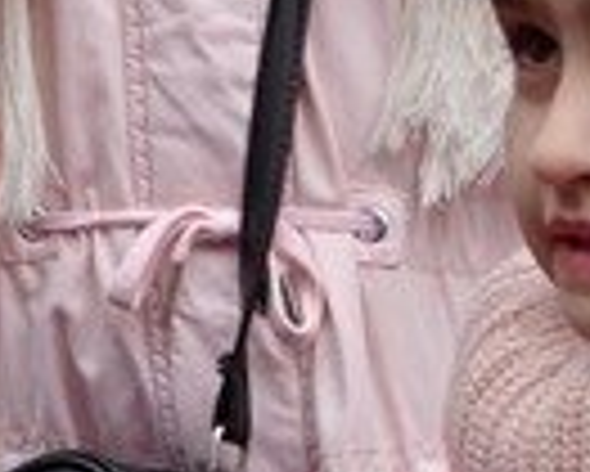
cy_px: -726
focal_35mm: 1165
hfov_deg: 1.7
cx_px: 667
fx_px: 20358
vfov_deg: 1.3
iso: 125
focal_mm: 58.29
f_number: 4
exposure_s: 1/160
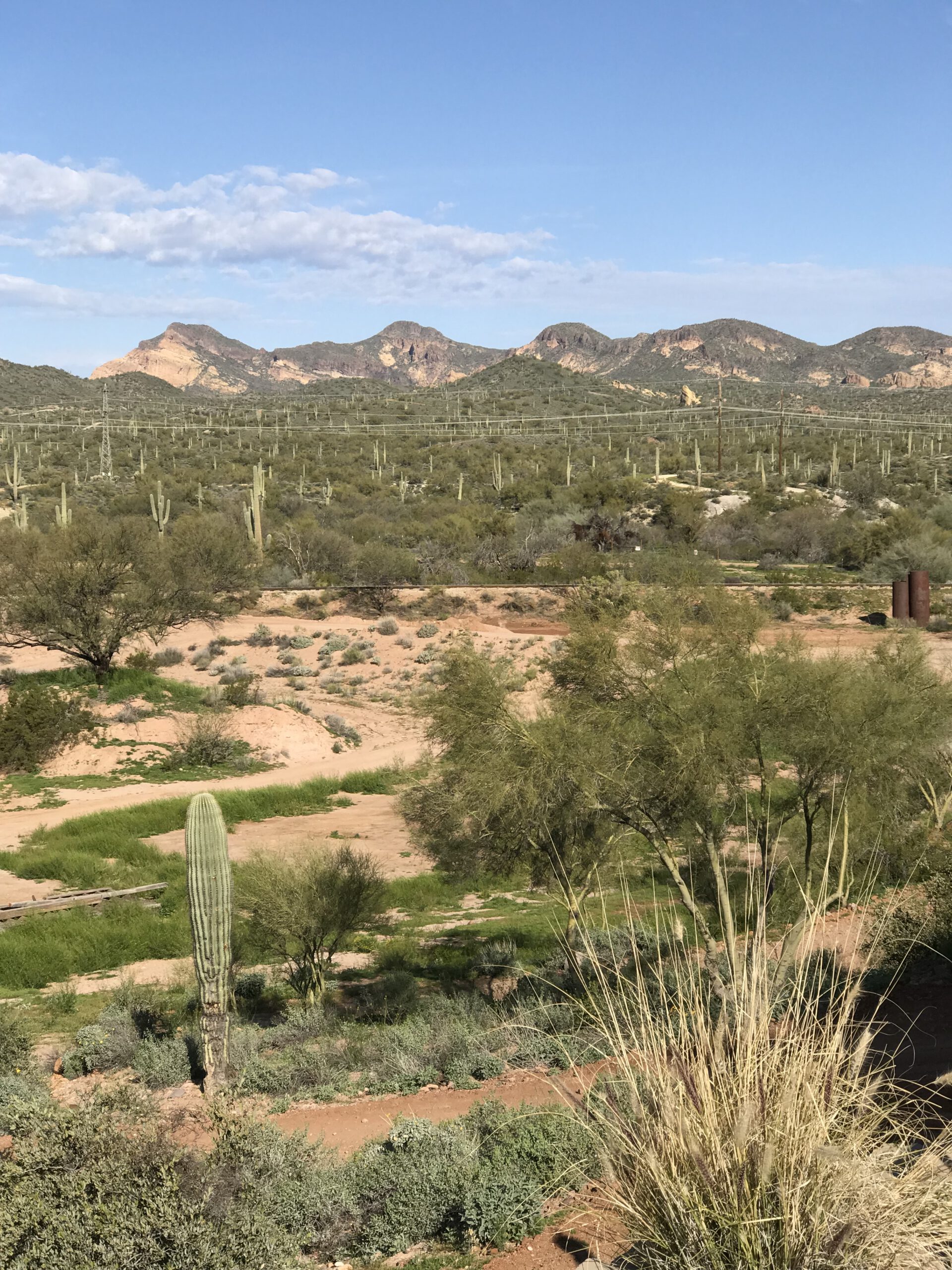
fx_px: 2090
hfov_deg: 25.7
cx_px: 476
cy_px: 635
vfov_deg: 33.8
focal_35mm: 57
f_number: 2.8
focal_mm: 6.6
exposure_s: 1/1168
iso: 20
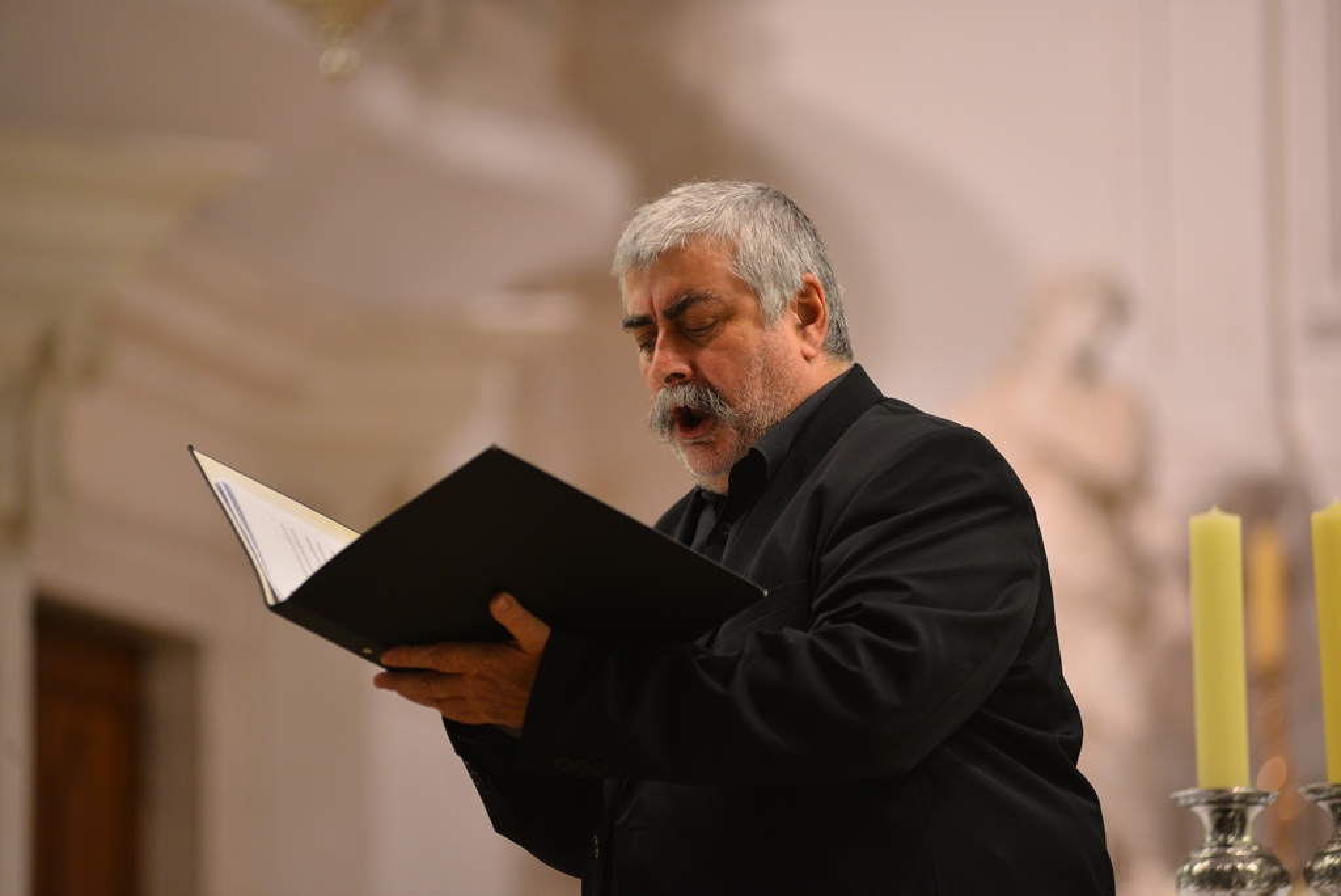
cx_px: 670
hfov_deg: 10.3
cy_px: 448
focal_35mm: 200
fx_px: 7454
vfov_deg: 6.9
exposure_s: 1/160
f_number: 2.8
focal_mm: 200
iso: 1000
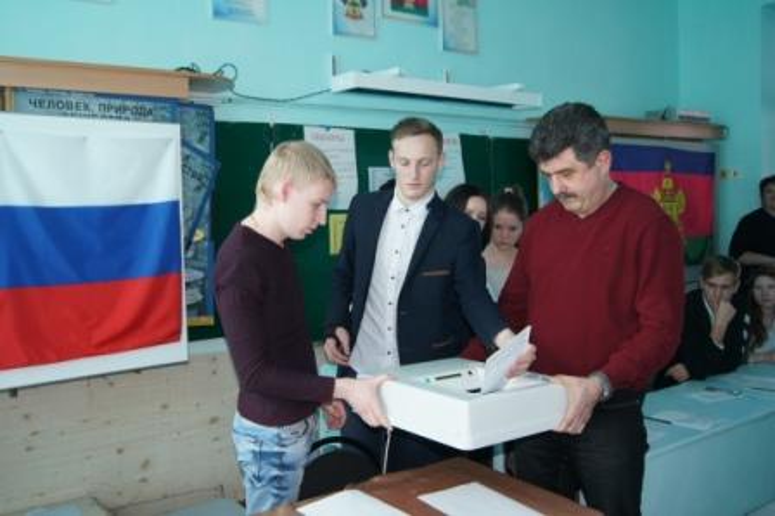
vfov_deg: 39.9
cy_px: 258
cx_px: 388
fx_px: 710
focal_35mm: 33
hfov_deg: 57.3
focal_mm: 22
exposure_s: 1/160
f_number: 4
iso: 500
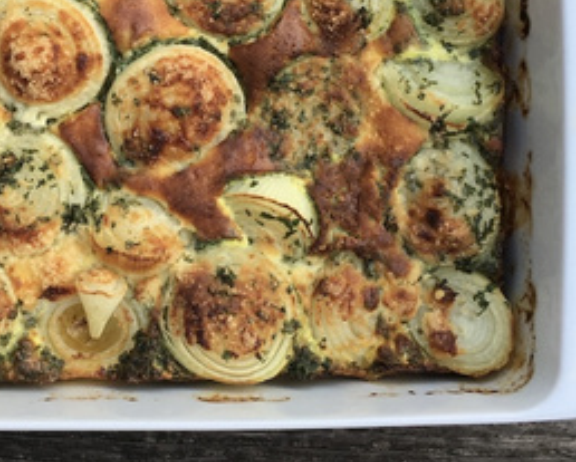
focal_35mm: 60
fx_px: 1024
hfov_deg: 30.7
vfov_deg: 25.0
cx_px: 122
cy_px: 96
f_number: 2.2
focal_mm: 4.15
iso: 25
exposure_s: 1/100
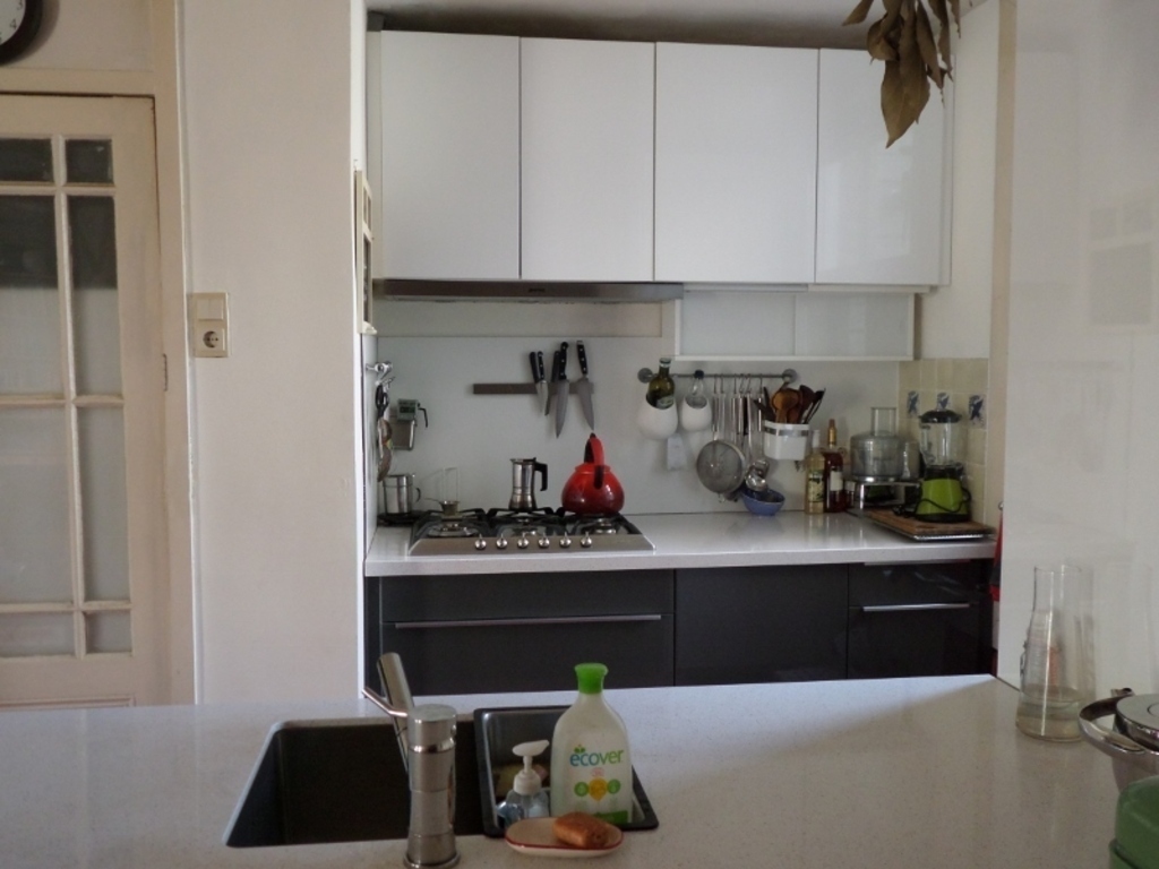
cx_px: 580
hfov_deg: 56.8
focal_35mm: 32
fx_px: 1071
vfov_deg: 44.2
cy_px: 434
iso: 200
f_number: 3.5
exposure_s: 1/20
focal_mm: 5.8
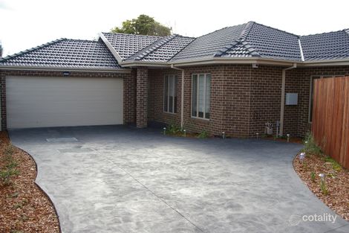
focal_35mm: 34
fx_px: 334
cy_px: 116
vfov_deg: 38.3
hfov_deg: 55.1
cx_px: 174
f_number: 6.7
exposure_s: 1/180
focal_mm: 23
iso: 200
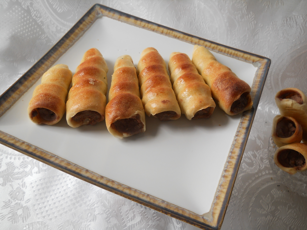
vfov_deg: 35.1
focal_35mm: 41
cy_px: 115
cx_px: 154
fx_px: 364
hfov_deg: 45.8
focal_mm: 6.72
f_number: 3.1
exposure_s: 1/80
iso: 80
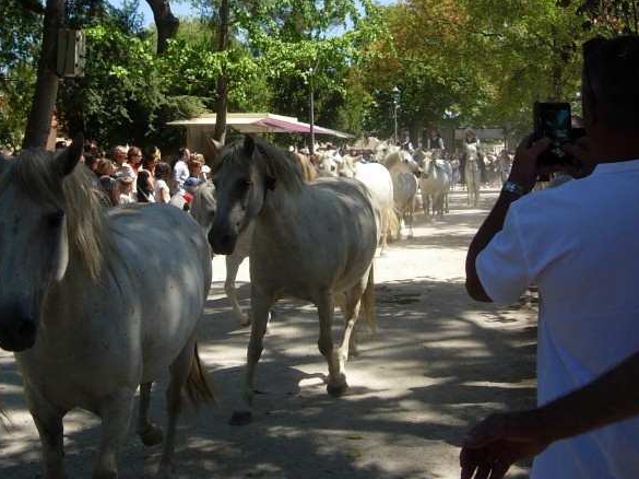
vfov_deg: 27.9
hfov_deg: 36.7
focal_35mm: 52
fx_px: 959
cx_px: 267
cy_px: 168
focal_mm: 7.8
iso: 64
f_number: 2.8
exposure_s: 1/912
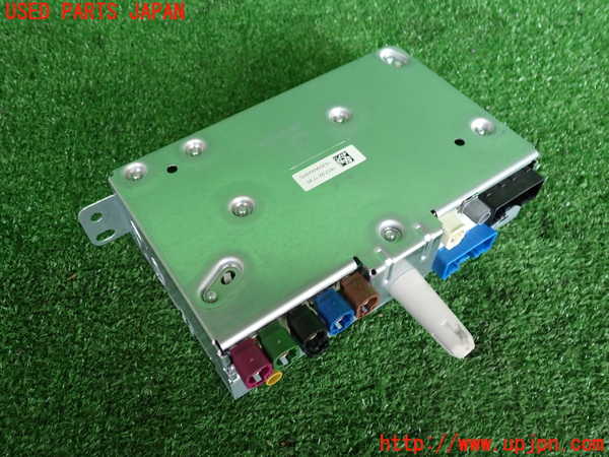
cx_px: 304
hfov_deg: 60.0
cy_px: 228
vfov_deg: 46.8
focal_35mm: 30
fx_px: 528
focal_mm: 5.4
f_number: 2.3
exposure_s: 1/60
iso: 160
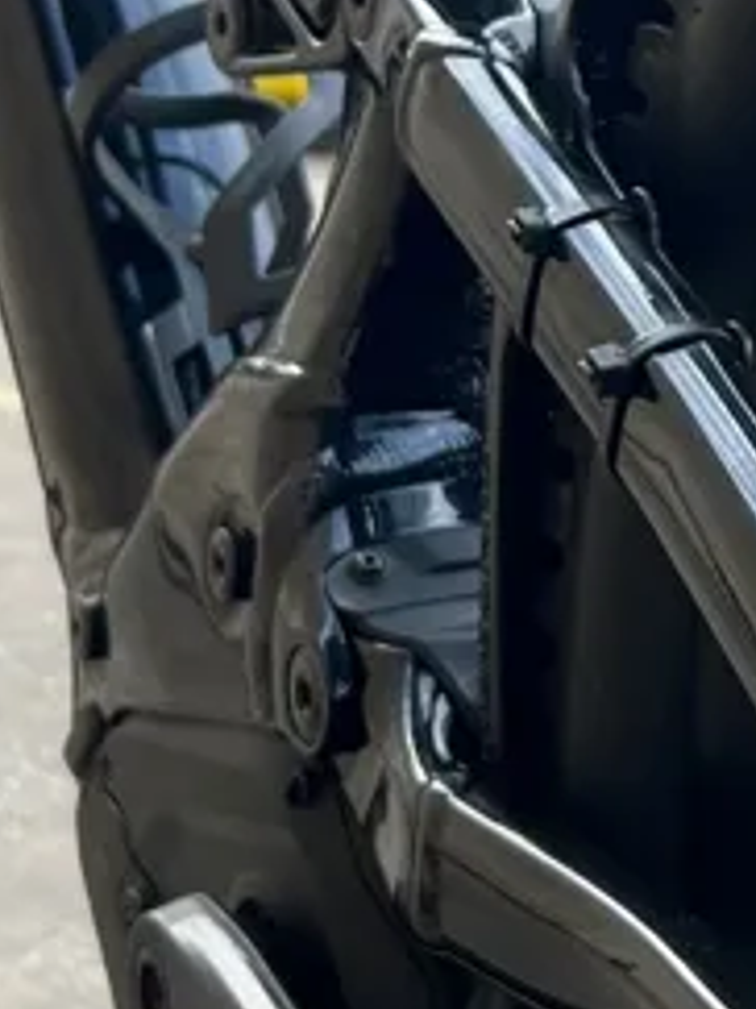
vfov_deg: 17.3
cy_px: 399
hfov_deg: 12.6
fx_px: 3323
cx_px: 972
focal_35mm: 114
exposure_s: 1/234
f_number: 1.5
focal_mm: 5.7
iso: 40
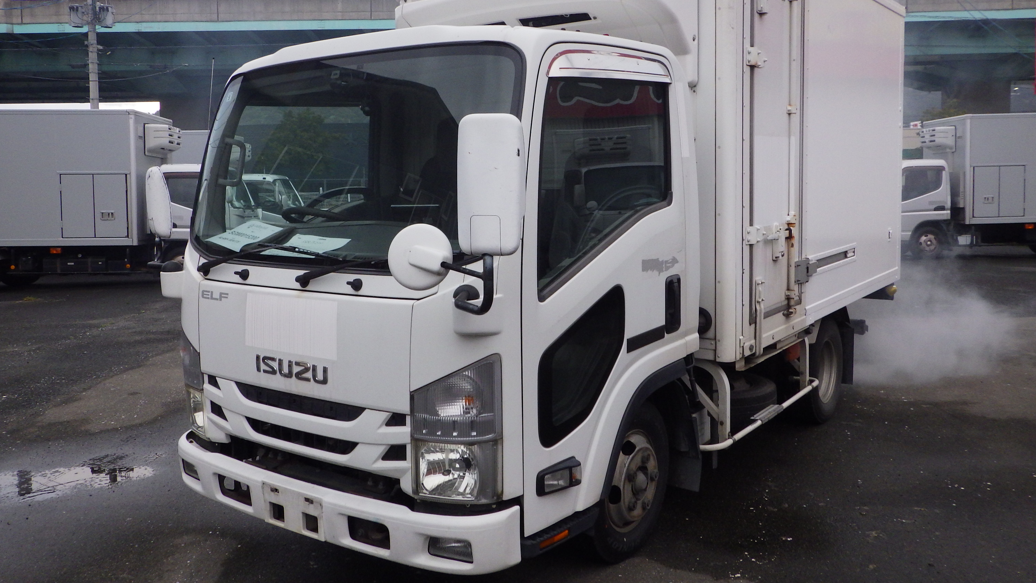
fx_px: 852
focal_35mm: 31
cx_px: 519
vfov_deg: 37.7
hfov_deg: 62.6
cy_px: 245
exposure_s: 1/160
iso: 250
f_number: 3.5
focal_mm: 5
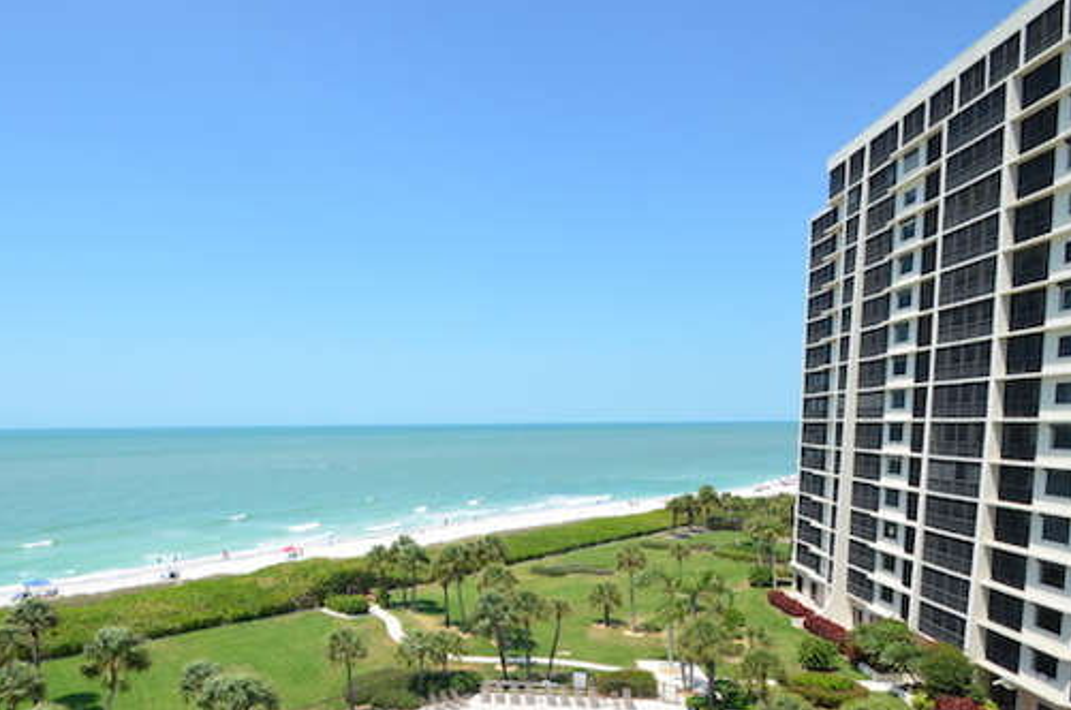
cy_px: 454
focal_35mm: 23
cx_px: 391
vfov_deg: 54.1
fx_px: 683
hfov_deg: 74.7
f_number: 8
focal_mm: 10
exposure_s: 1/250
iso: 100
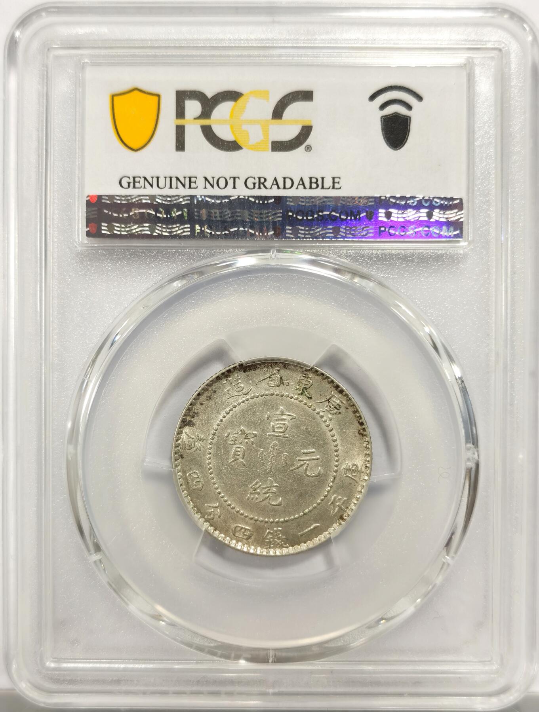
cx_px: 270
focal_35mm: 54
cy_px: 356
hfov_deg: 27.2
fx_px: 1115
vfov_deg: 35.4
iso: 100
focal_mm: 5.56
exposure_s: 1/100
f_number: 16
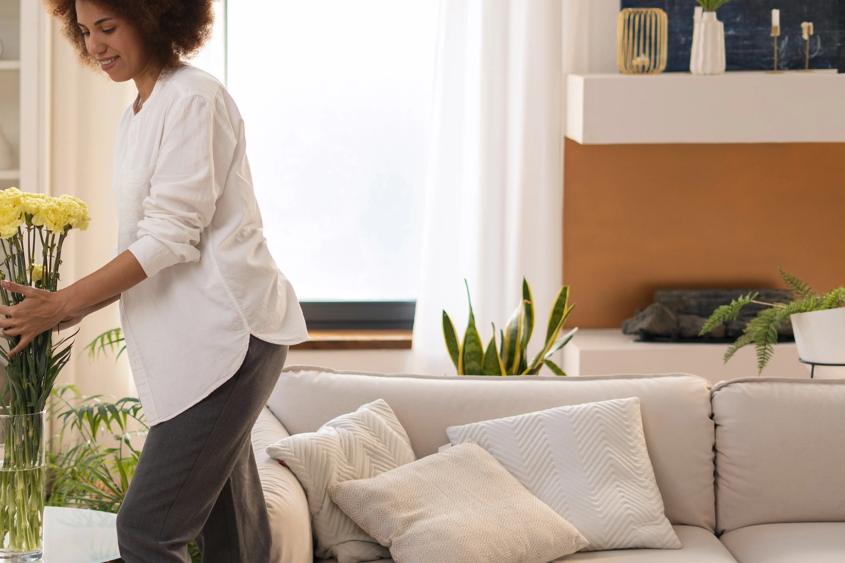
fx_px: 1901
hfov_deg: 24.9
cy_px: 340
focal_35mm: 81
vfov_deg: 16.8
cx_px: 268
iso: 400
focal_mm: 50
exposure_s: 1/200
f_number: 2
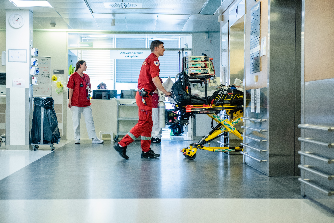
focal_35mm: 66
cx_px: 167
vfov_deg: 20.6
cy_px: 112
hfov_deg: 30.5
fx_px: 613
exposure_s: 1/125
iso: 1600
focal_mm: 66
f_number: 3.2
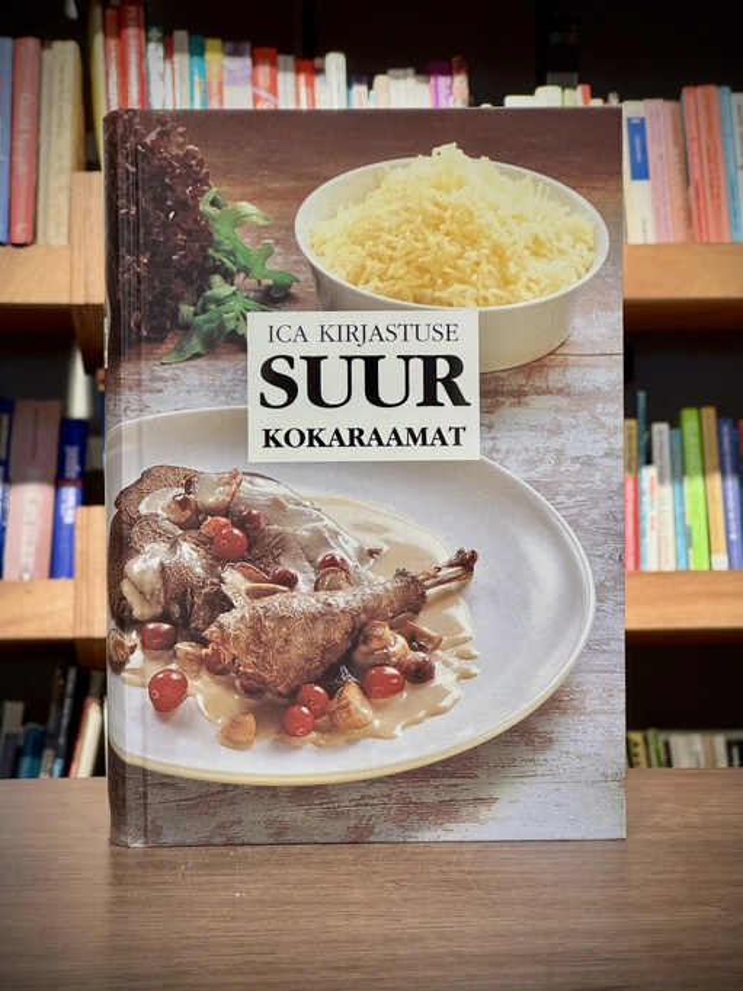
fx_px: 2203
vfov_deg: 25.3
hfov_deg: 19.1
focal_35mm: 77
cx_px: 372
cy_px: 496
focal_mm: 9
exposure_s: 1/93
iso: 250
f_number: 2.8
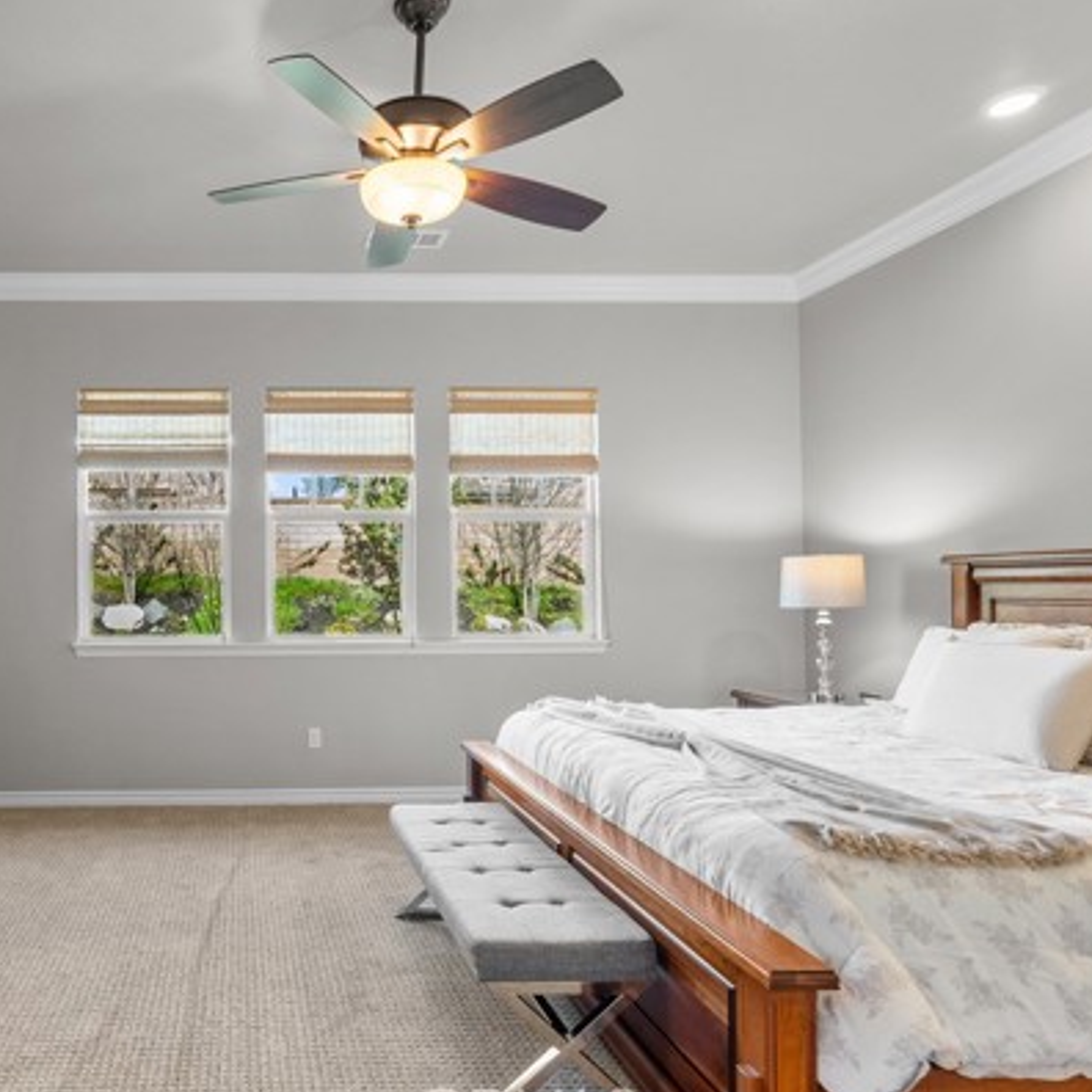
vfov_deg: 69.6
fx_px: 785
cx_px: 248
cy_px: 564
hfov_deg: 64.6
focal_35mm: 22
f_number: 8
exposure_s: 1/8
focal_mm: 16
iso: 2000
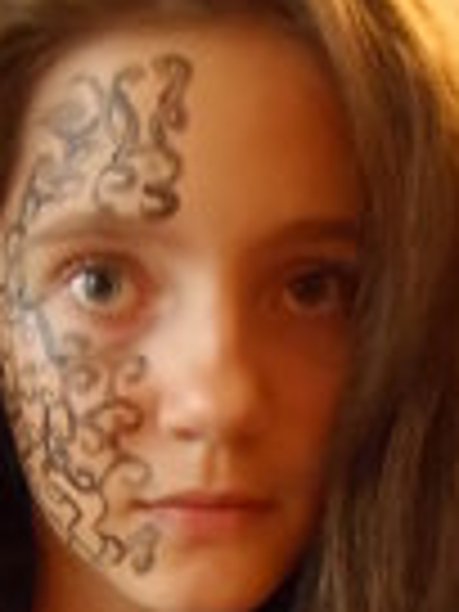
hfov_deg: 24.0
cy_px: 630
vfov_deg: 29.3
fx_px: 1078
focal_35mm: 61
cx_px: 218
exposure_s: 1/20
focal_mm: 4
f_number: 3.2
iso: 800
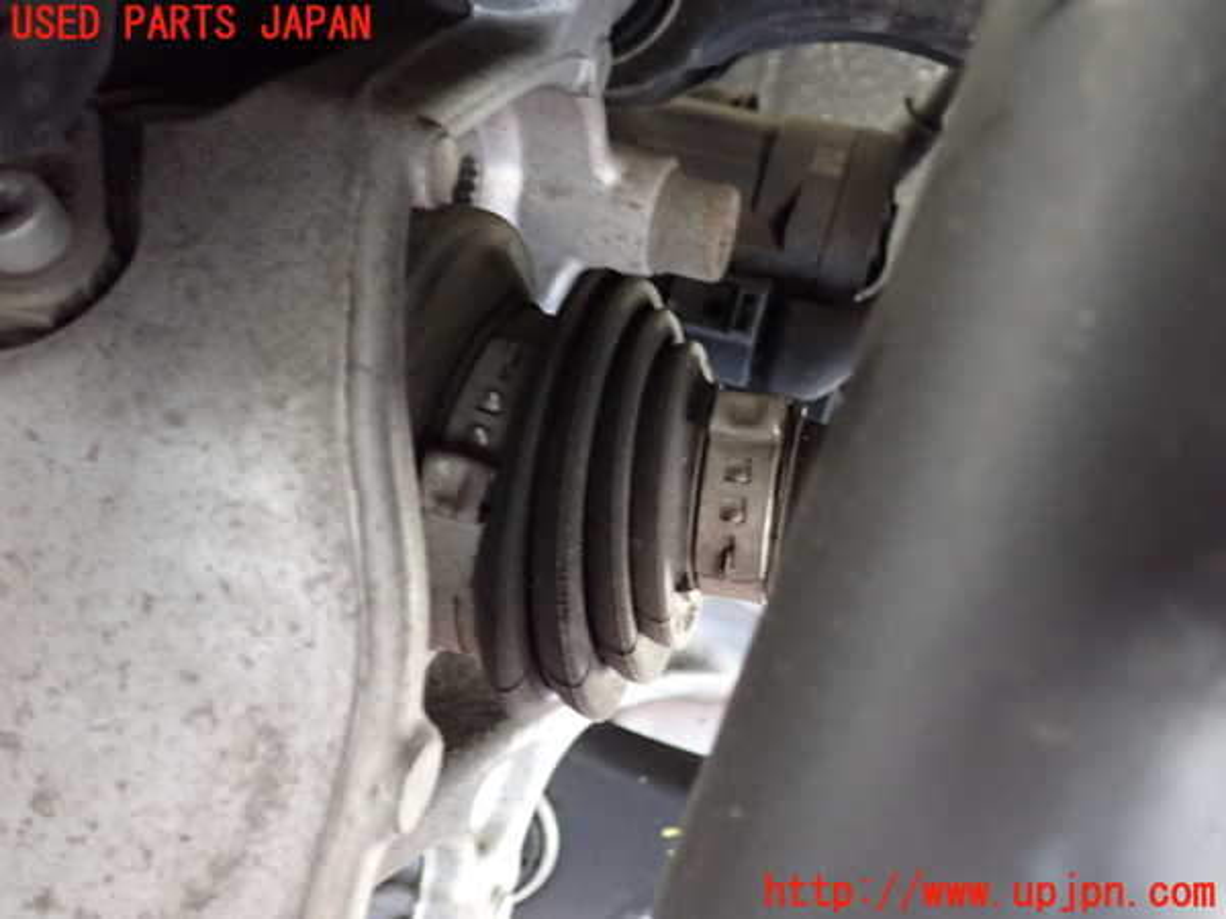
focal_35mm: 30
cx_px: 613
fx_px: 1063
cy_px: 460
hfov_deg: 60.0
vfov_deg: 46.8
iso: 800
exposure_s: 1/20
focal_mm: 5.4
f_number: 2.3
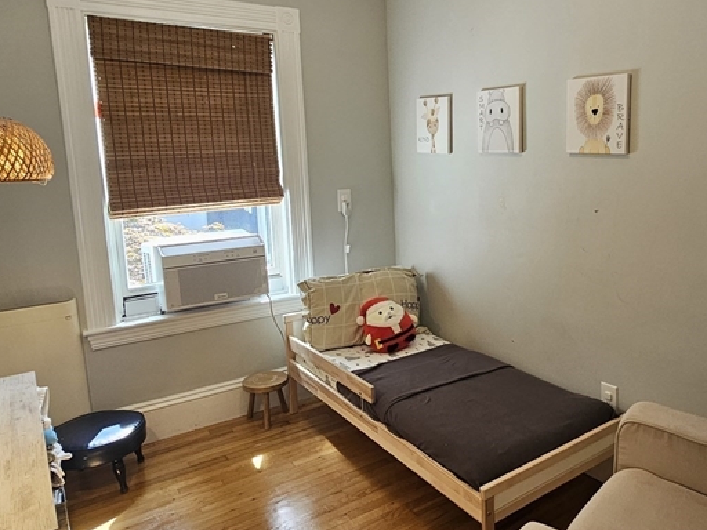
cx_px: 468
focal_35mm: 26
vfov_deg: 52.9
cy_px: 230
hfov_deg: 65.6
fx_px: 531
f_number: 2.2
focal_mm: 2.2
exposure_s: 1/60
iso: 80
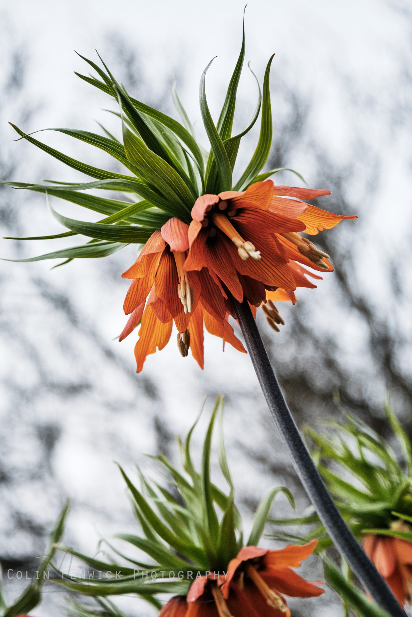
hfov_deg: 16.7
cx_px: 206
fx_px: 1408
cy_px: 308
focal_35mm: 82
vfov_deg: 24.8
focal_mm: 54.5
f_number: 4
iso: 800
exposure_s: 1/1600
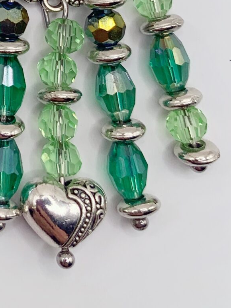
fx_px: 766
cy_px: -55
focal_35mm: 86
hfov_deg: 15.6
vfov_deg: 21.3
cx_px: -129
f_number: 1.8
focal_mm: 4.25
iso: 25
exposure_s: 1/540
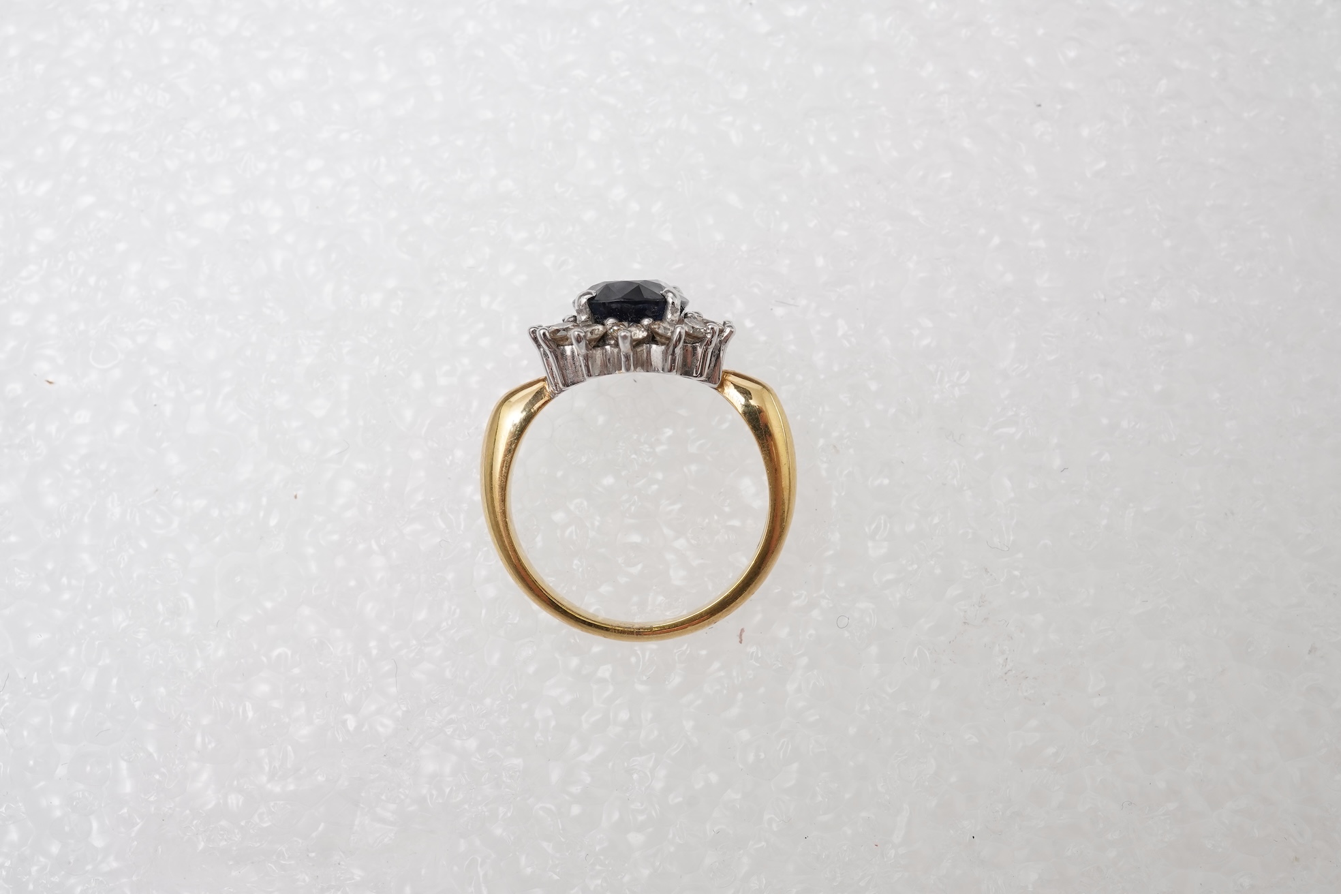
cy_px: 447
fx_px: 1676
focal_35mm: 45
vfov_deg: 29.9
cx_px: 670
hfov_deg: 43.6
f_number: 22
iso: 320
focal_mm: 30
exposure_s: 1/125
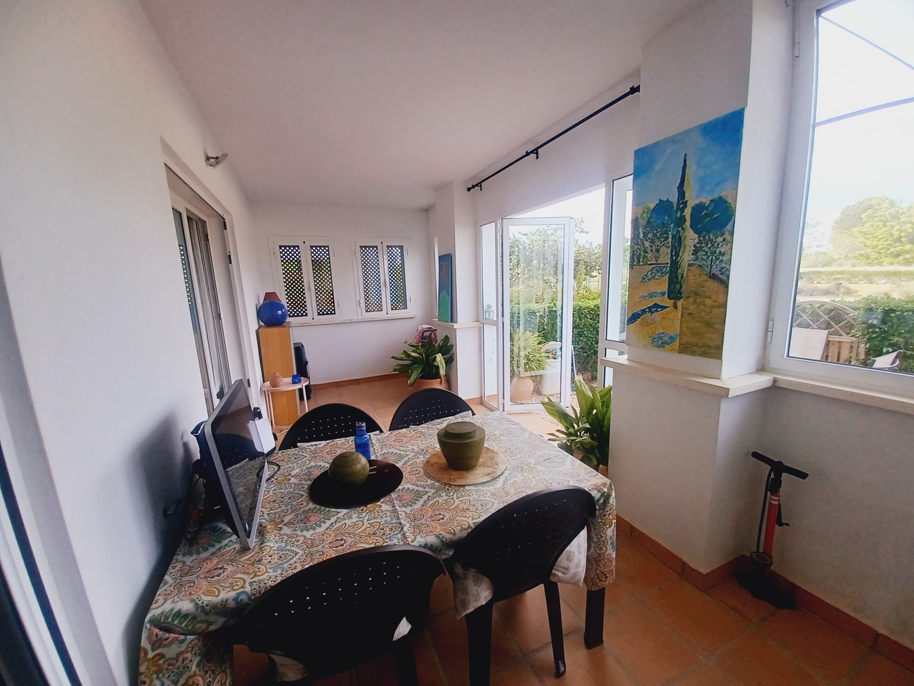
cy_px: 343
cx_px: 457
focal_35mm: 13
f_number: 2.2
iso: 40
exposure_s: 1/166
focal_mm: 1.42
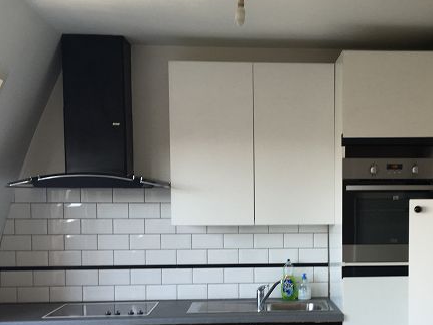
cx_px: 305
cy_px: 246
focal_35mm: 54
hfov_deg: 35.0
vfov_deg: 26.6
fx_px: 675
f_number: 2.2
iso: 25
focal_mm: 4.15
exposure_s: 1/50
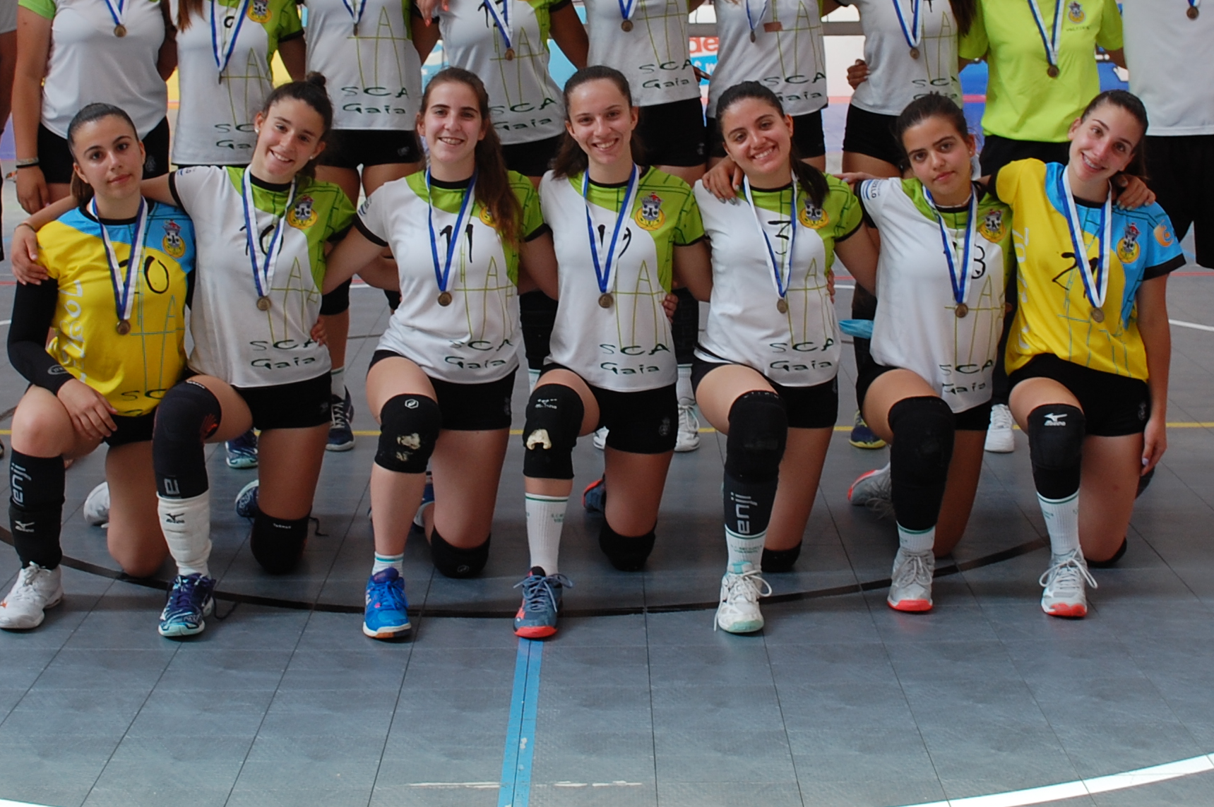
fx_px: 2123
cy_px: 177
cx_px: 595
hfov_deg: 31.9
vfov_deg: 21.3
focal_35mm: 63
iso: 250
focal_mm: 24
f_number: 5.6
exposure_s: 1/125
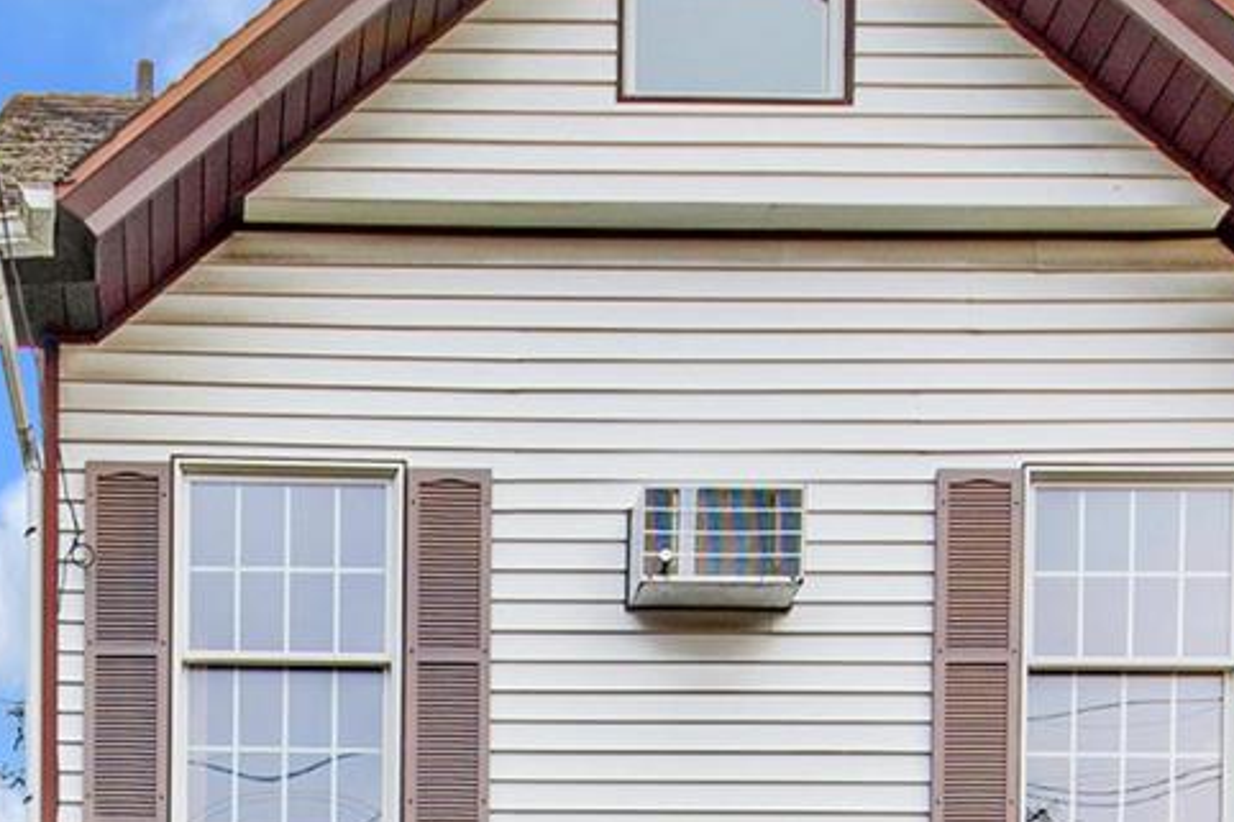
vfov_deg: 20.4
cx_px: 412
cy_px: 1315
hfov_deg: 36.4
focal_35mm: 54
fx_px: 1857
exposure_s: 1/30
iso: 100
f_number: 8
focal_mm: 8.5
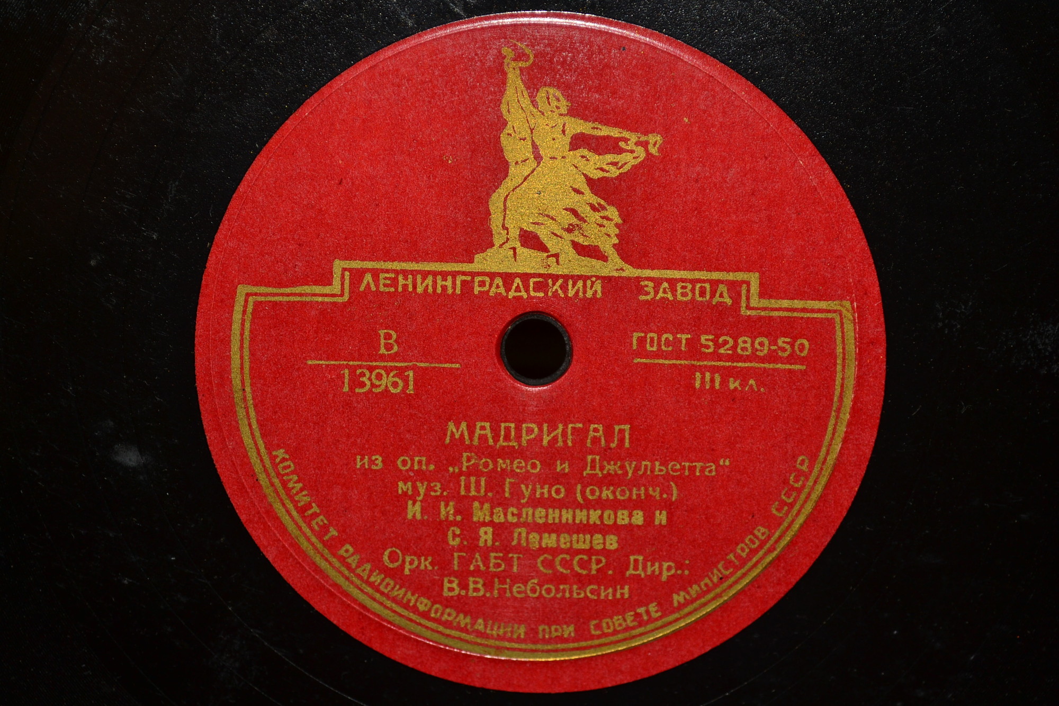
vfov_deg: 16.6
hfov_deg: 24.6
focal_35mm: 82
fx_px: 2426
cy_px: 353
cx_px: 530
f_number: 6.3
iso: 100
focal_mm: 55
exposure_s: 1/200
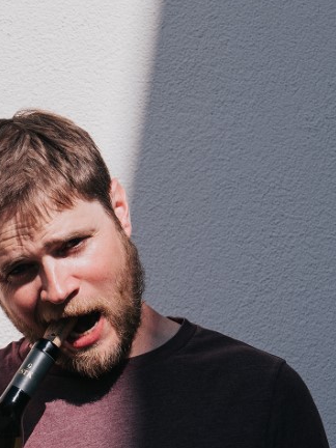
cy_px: 435
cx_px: -27
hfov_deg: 10.2
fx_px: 1864
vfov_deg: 13.5
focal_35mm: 144
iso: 100
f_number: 5.6
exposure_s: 1/400
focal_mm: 40
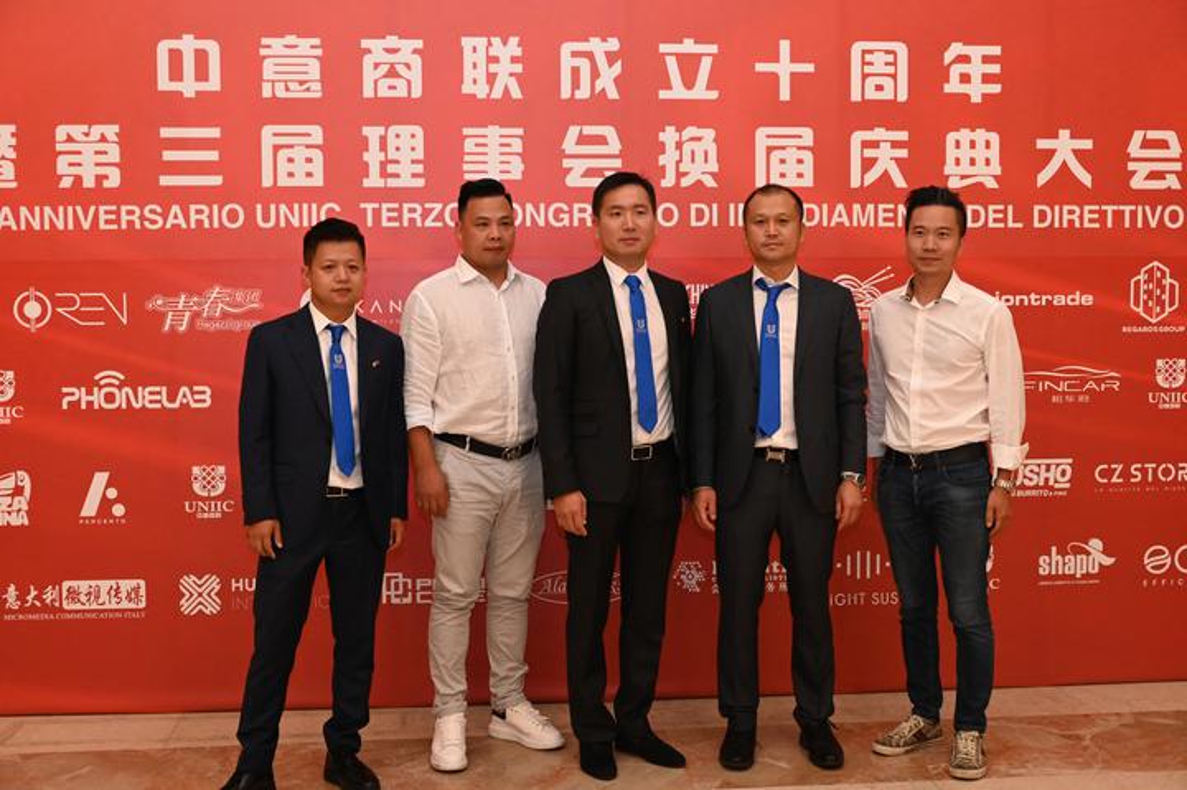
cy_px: 395
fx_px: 1417
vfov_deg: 31.1
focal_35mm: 43
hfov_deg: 45.5
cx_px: 594
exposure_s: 1/160
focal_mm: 43
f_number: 5.6
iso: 6400
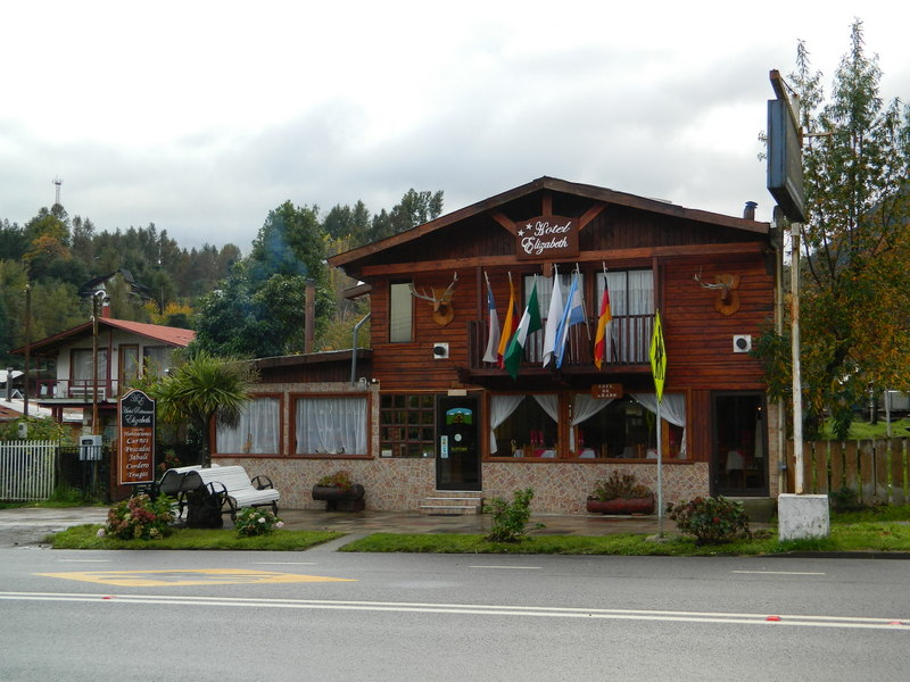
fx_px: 1078
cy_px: 341
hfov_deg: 45.8
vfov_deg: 35.1
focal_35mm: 41
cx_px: 455
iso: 80
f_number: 3.5
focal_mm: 7.3
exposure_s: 1/250
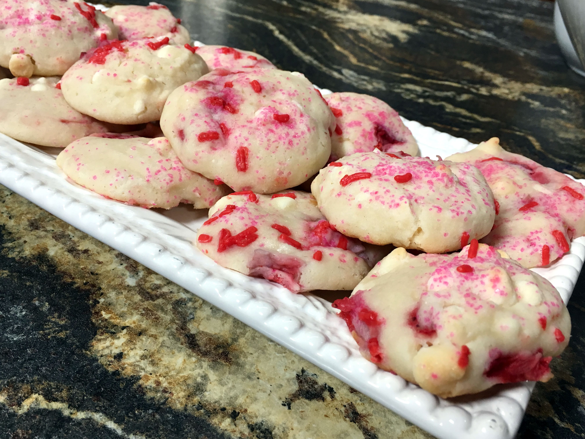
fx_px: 490
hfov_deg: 61.7
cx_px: 292
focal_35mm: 29
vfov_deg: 48.2
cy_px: 220
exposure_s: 1/30
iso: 40
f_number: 2.2
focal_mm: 4.15
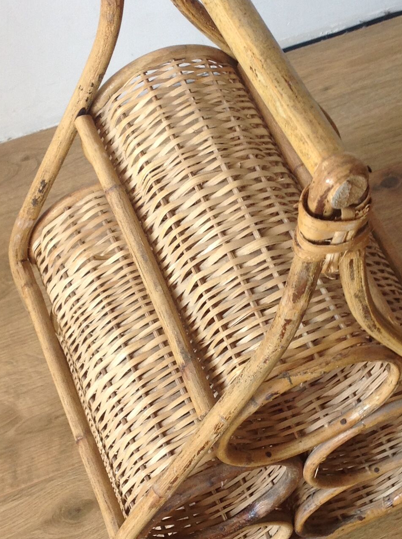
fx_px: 1103
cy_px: 275
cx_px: 233
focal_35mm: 71
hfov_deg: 20.6
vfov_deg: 27.4
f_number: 2.4
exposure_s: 1/30
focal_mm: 4.28
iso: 50
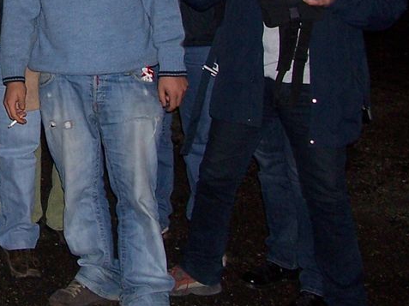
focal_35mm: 94
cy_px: -75
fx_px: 1110
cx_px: -68
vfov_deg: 15.1
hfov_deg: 19.8
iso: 140
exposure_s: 1/60
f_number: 2.8
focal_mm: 6
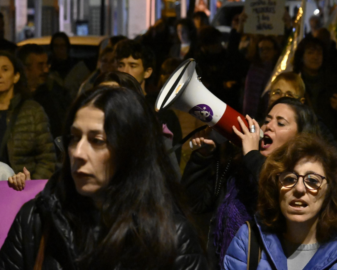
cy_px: 135
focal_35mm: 145
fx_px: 1442
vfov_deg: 10.7
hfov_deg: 13.3
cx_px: 180
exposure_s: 1/160
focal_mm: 85
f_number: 6.3
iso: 20000
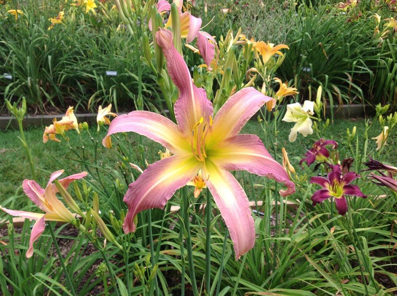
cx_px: 198
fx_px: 401
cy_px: 148
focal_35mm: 35
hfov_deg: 52.7
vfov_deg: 40.6
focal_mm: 4.28
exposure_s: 1/414
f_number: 2.4
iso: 50
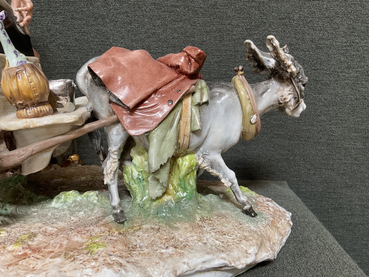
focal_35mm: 29
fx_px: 309
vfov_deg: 48.2
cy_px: 138
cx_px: 184
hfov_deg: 61.7
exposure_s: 1/50
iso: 100
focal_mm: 3
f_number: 1.8
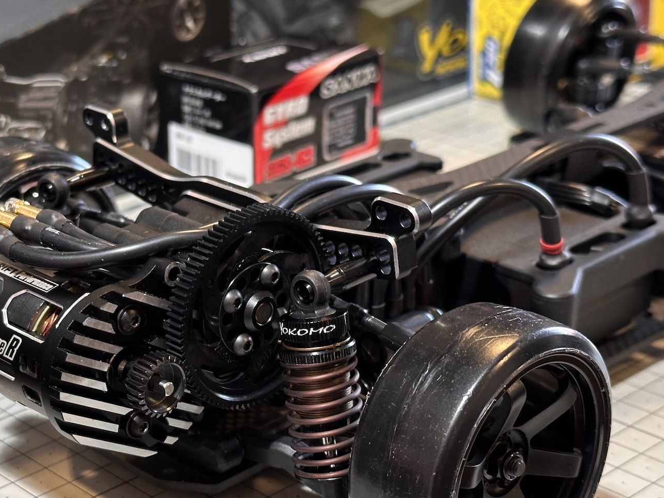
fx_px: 1439
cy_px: 338
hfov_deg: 25.9
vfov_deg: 19.6
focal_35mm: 75
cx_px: 223
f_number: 1.78
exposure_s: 1/50
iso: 200
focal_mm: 6.86
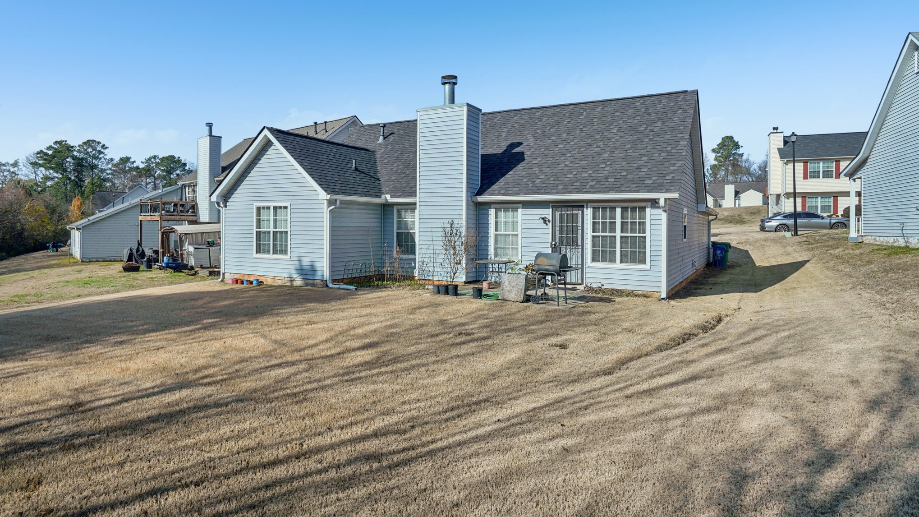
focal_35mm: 20
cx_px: 461
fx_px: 487
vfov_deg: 55.5
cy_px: 211
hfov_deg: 86.6
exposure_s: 1/800
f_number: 9
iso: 100
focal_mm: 19
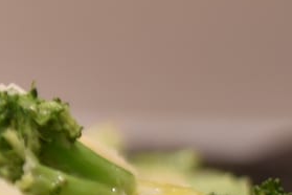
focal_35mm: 229
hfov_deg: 8.6
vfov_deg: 6.0
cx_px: -227
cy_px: 170
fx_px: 1857
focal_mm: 50
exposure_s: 1/60
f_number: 2
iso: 800
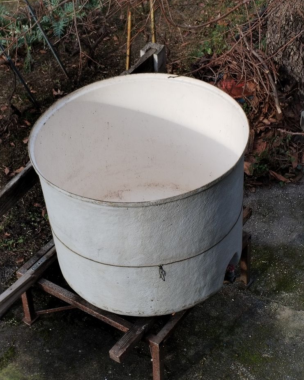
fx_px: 855
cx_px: 154
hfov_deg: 20.2
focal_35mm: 76
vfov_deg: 25.1
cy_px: 184
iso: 100
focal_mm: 4.75
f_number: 1.8
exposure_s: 1/288
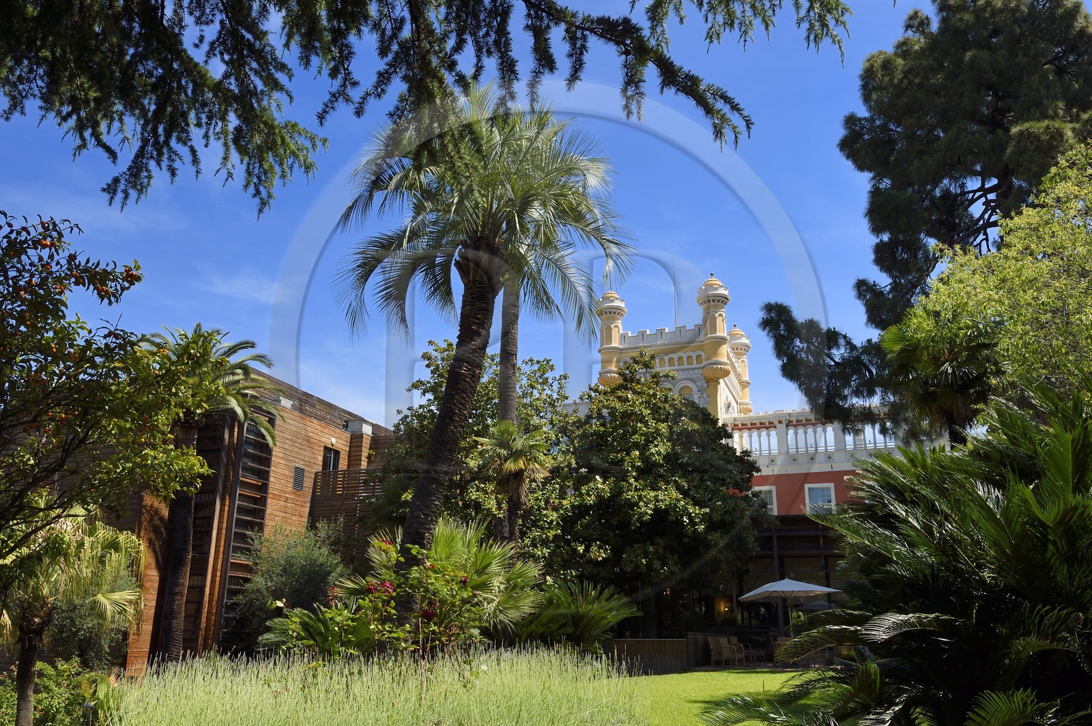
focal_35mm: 31
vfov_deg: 42.3
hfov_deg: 60.3
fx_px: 940
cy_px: 363
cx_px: 546
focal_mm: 31
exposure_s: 1/160
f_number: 14
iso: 200
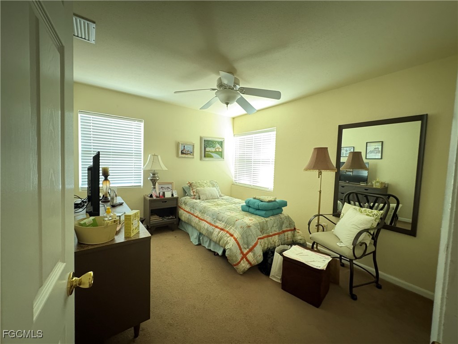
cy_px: 172
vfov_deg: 85.7
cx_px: 229
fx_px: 185
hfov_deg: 102.1
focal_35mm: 14
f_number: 2.2
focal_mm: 2.22
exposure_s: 1/40
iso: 1000
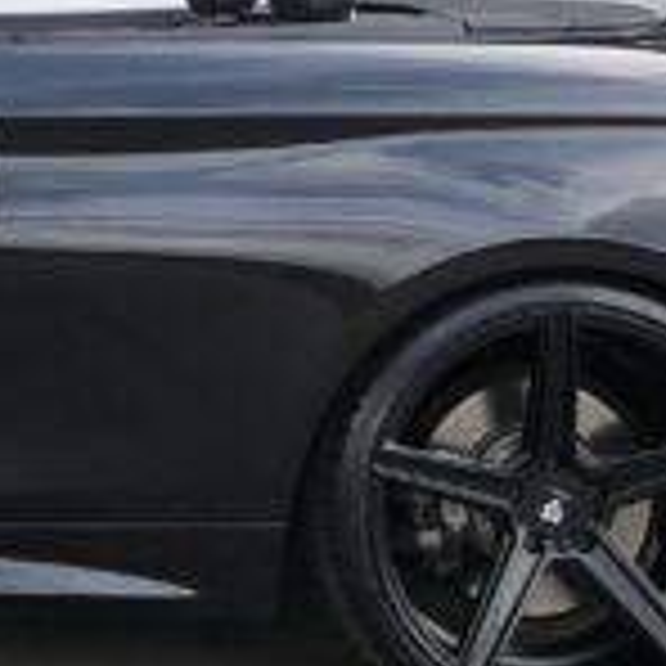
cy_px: -16
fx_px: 2547
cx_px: -387
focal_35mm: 117
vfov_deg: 14.6
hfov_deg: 13.8
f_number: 1.8
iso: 20
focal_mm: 3.99
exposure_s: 1/461
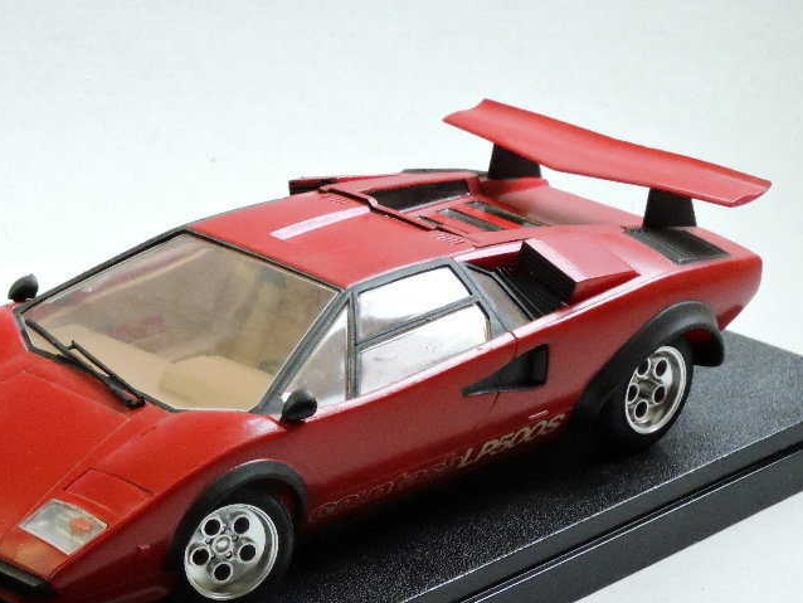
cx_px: 289
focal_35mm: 134
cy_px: 364
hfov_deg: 14.7
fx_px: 3110
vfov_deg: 11.1
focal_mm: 17
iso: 1600
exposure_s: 1/100
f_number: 7.6
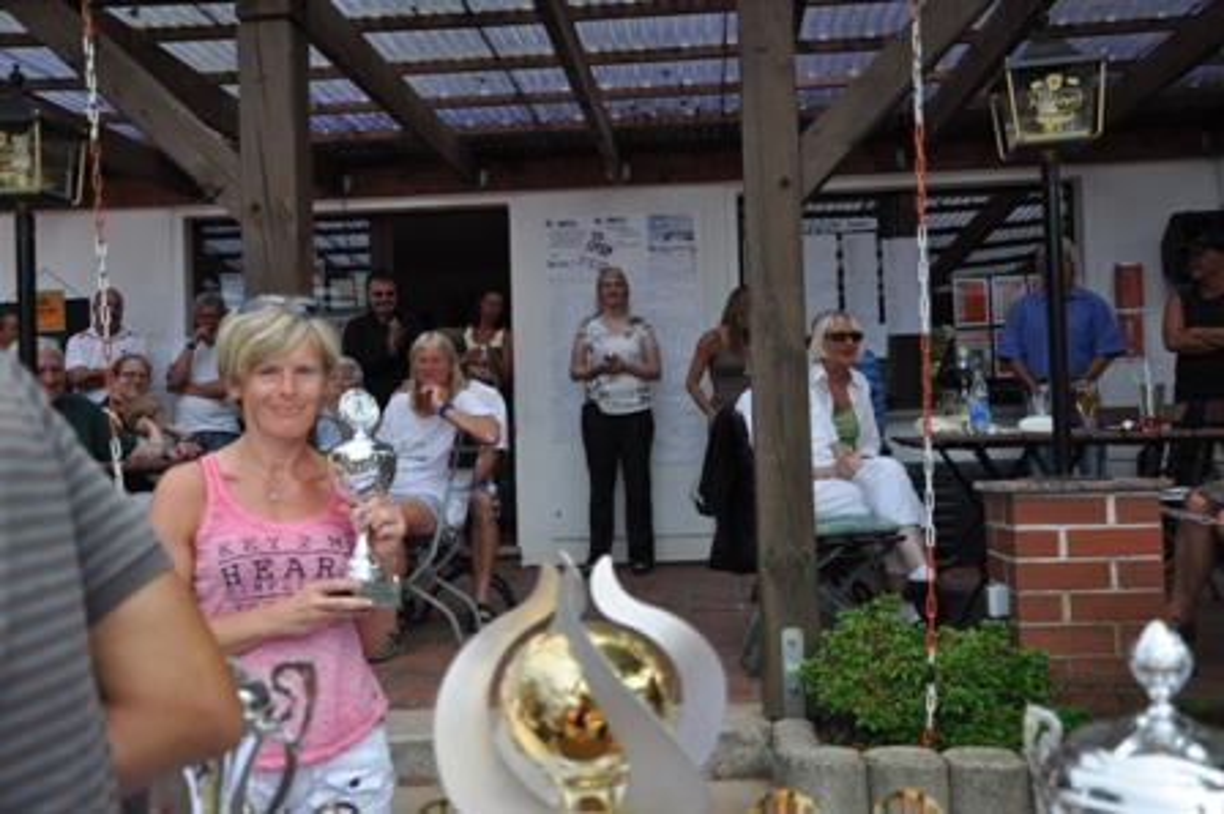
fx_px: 1325
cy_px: 407
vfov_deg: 34.2
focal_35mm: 39
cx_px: 612
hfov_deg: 49.6
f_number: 4.5
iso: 400
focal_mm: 26
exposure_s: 1/1250
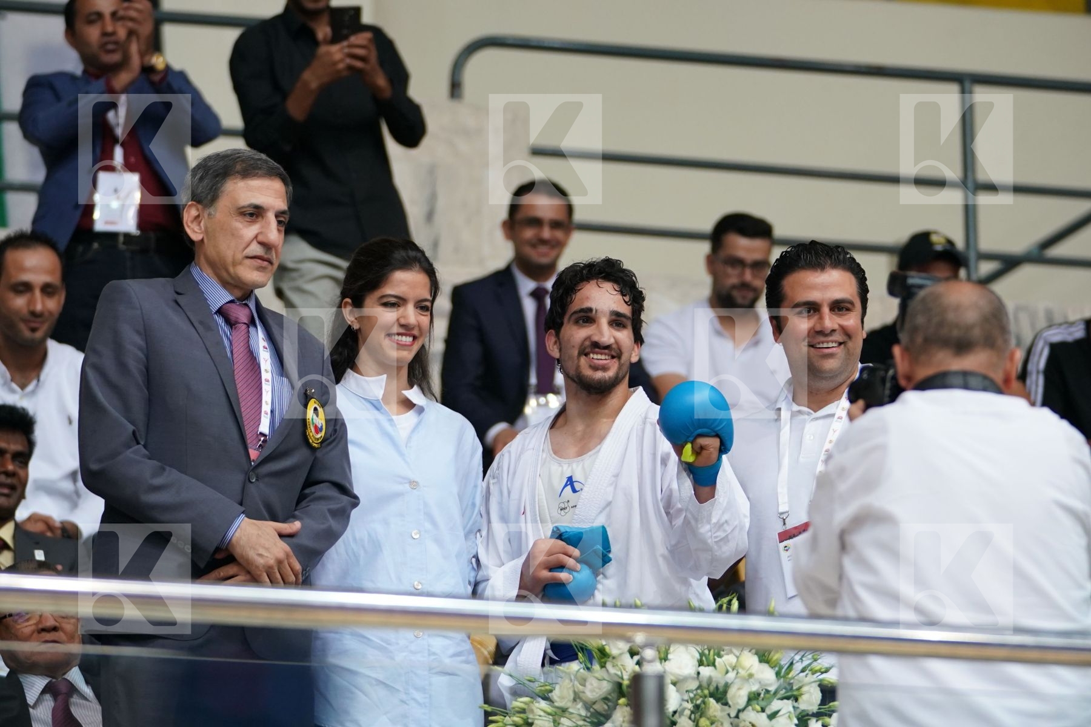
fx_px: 5667
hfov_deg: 11.0
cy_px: 364
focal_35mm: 187
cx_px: 546
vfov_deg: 7.3
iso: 1250
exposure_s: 1/400
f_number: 2.8
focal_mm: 125
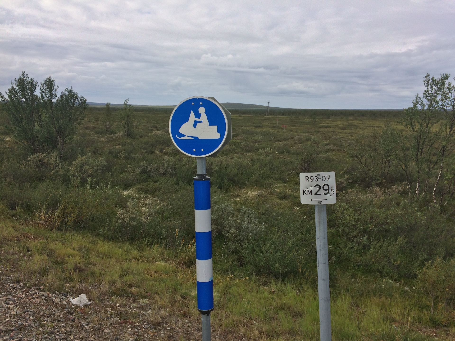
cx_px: 228
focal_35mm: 29
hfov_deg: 61.7
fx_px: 381
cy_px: 170
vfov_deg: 48.2
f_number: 2.2
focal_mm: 4.15
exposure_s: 1/2160
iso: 32
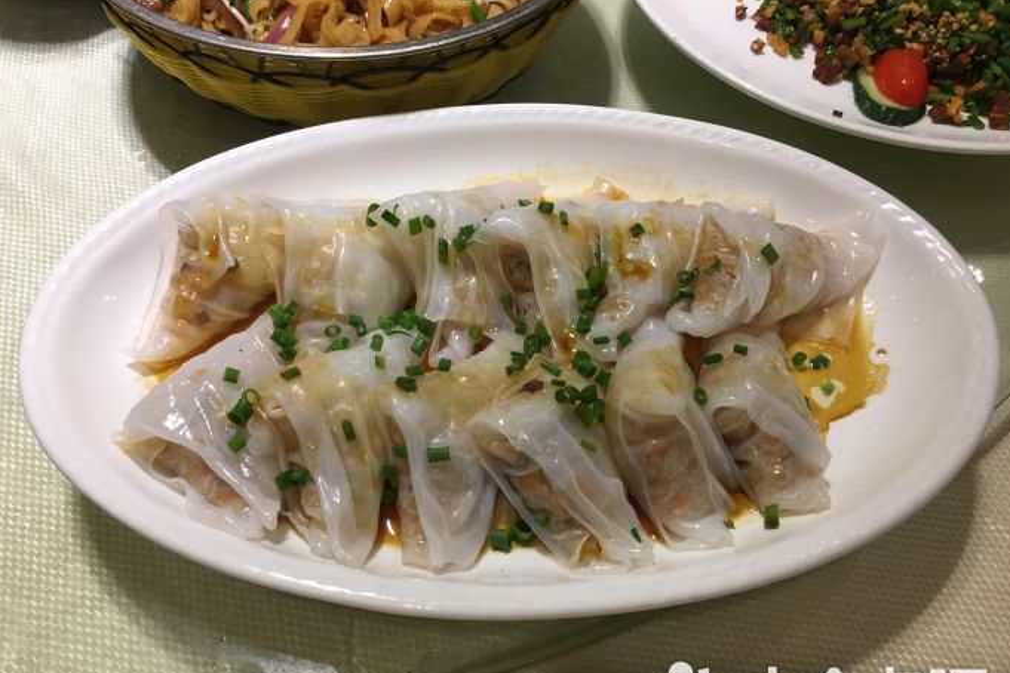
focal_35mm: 31
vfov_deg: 42.2
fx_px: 870
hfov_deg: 60.3
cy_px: 385
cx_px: 507
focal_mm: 4.15
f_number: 2.2
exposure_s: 1/33
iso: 40
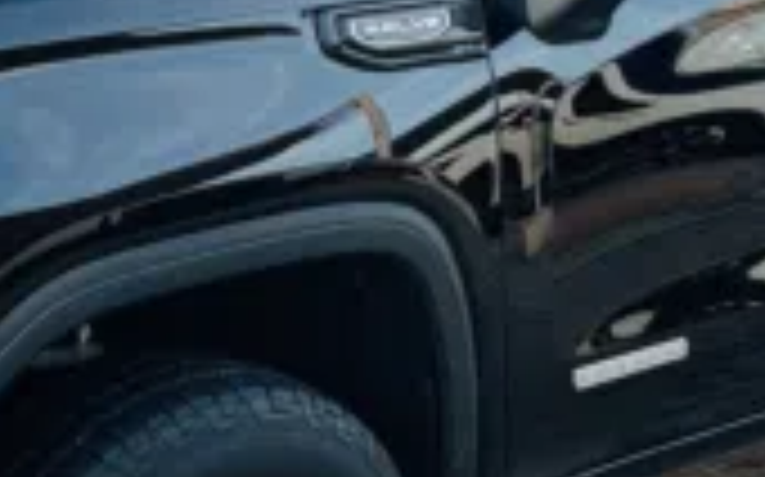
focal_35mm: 96
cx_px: 266
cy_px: 216
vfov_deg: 13.6
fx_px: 2000
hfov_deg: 21.6
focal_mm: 6.86
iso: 100
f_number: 1.78
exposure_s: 1/121
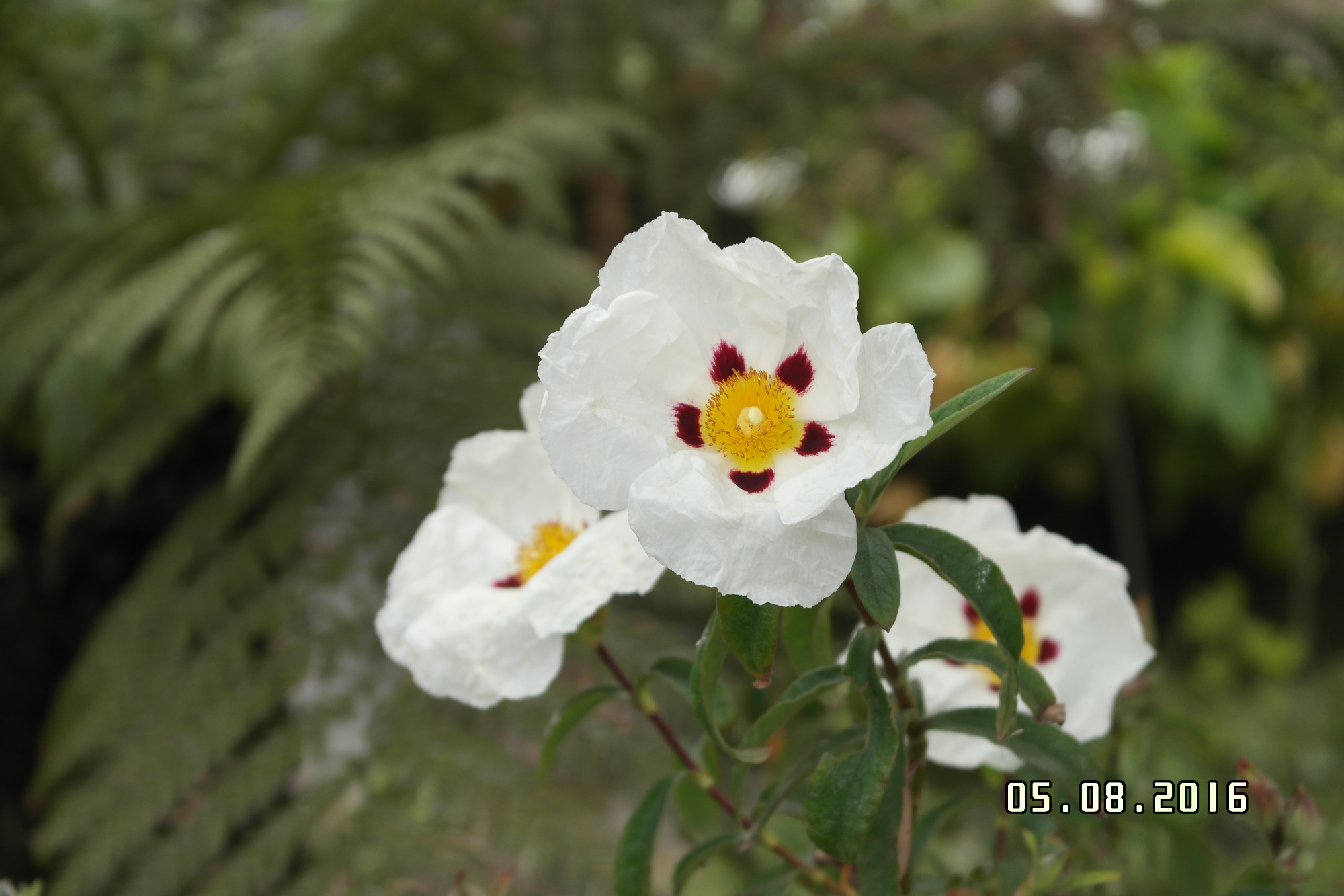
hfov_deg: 26.3
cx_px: 672
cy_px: 448
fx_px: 2874
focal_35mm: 77
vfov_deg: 17.7
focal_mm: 50
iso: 100
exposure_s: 1/200
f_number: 5.6
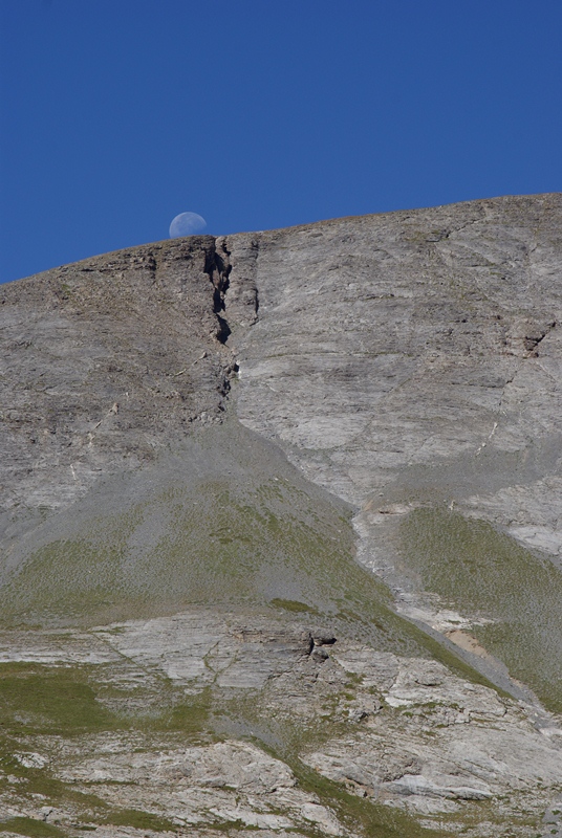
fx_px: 4725
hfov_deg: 6.8
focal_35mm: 202
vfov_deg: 10.1
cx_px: 281
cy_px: 419
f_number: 11
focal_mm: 135
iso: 100
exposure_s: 1/160
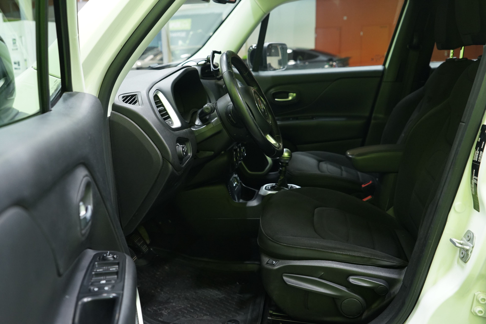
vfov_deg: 40.0
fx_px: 445
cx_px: 243
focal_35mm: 33
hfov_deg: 57.2
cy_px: 162
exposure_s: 1/25
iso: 1600
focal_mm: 33
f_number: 4.5
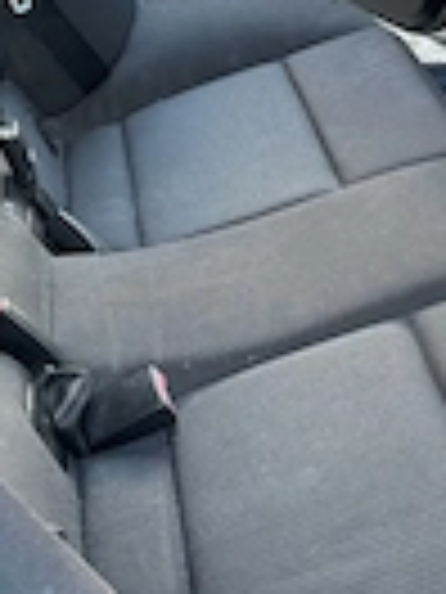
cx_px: 365
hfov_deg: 19.9
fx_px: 1254
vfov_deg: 26.4
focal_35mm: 73
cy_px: 176
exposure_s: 1/79
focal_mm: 6.76
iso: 200
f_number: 1.78
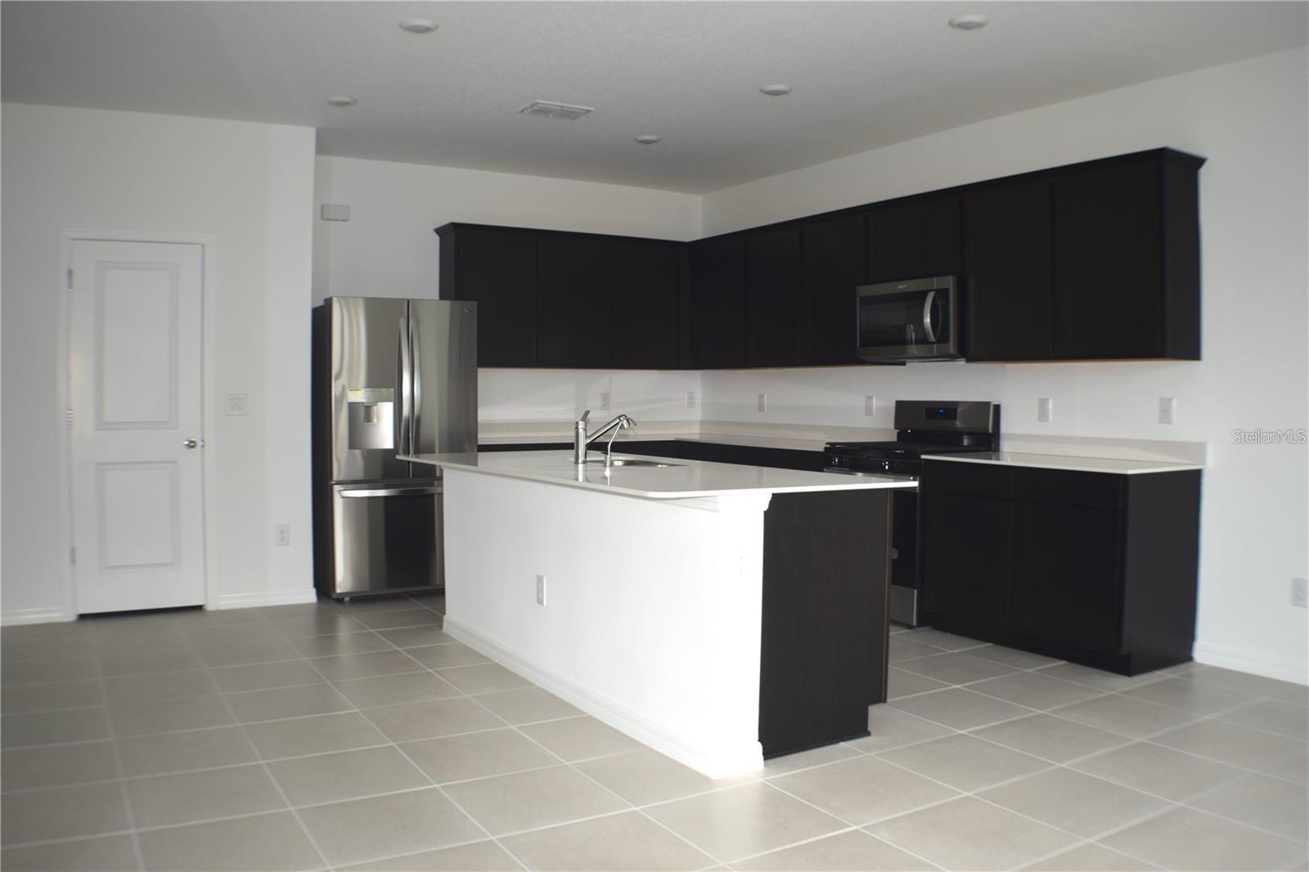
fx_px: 1363
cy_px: 436
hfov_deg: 51.3
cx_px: 654
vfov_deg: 35.5
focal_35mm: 38
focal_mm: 25
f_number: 4
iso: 100
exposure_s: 1/40
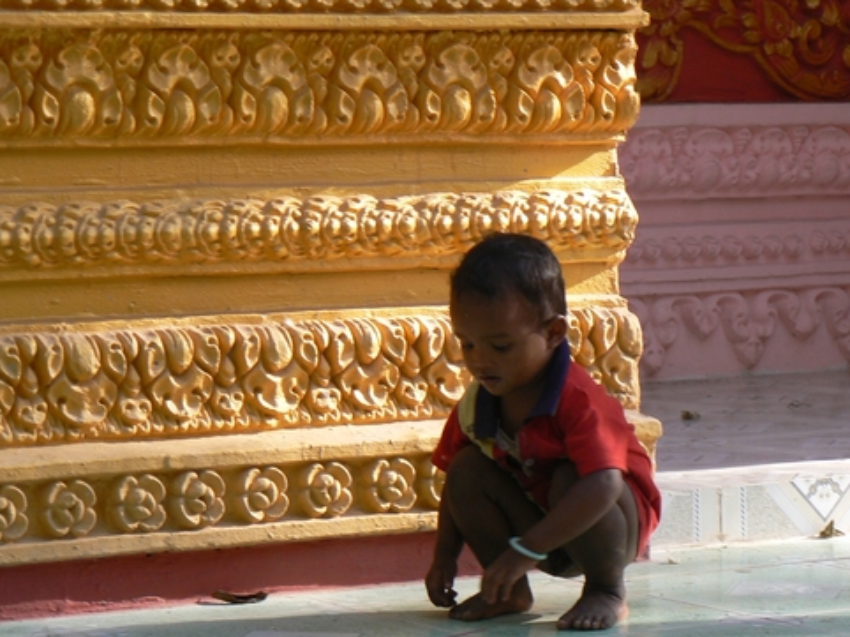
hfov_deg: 10.8
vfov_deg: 8.1
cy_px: 376
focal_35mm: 183
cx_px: 527
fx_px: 4491
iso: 80
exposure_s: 1/80
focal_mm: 24.6
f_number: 4
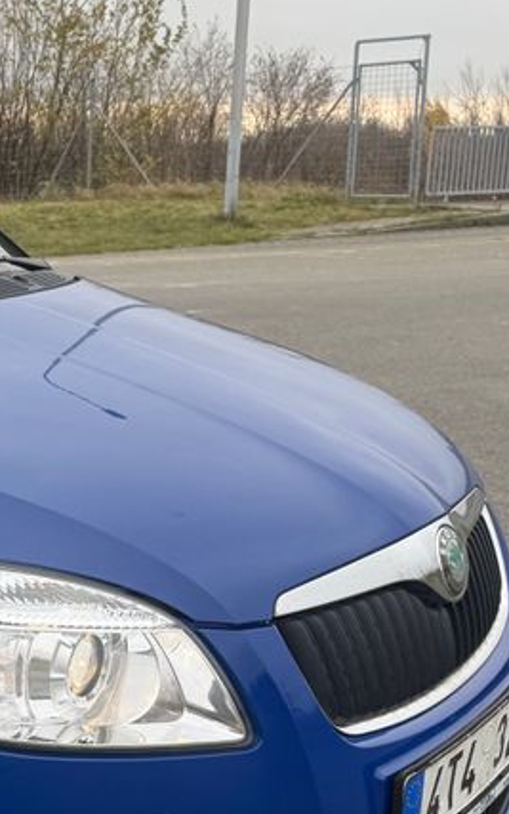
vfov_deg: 33.4
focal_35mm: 61
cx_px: -231
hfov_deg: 19.0
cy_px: 459
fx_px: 1353
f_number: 1.78
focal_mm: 6.76
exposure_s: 1/858
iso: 80
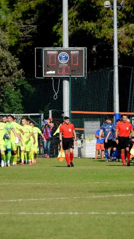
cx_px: 67
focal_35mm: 363
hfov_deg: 3.3
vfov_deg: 5.9
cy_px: 120
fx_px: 2293
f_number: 5.6
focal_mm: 230
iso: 400
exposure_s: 1/2000
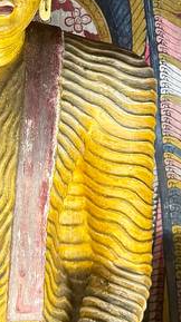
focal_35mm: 87
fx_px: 744
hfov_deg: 13.6
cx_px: -7
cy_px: 125
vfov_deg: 24.4
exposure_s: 1/50
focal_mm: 6.76
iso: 125
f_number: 1.78
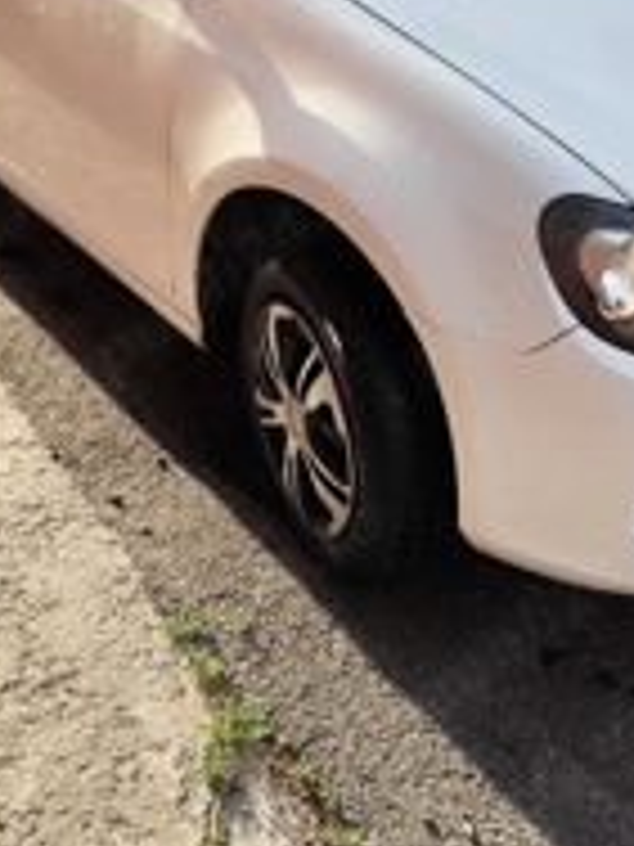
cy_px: 342
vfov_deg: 38.8
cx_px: 396
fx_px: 1197
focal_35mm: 49
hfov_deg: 29.6
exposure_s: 1/271
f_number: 1.65
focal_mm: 6.19
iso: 50
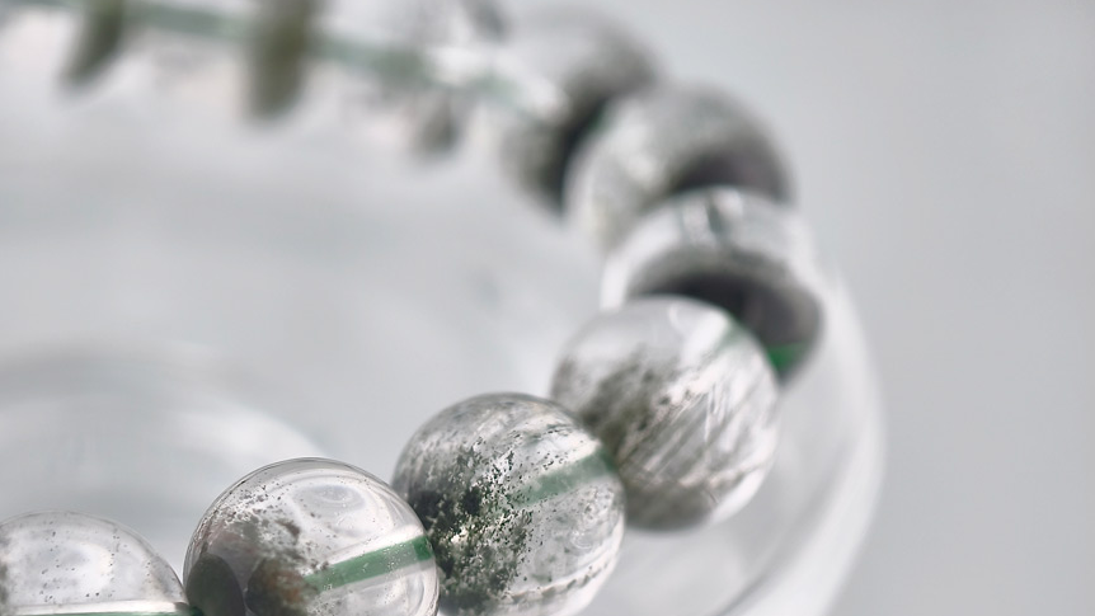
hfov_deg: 17.3
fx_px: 3601
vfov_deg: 9.7
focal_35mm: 124
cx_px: 550
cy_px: 727
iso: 125
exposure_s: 1/160
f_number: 2.67
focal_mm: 22.48
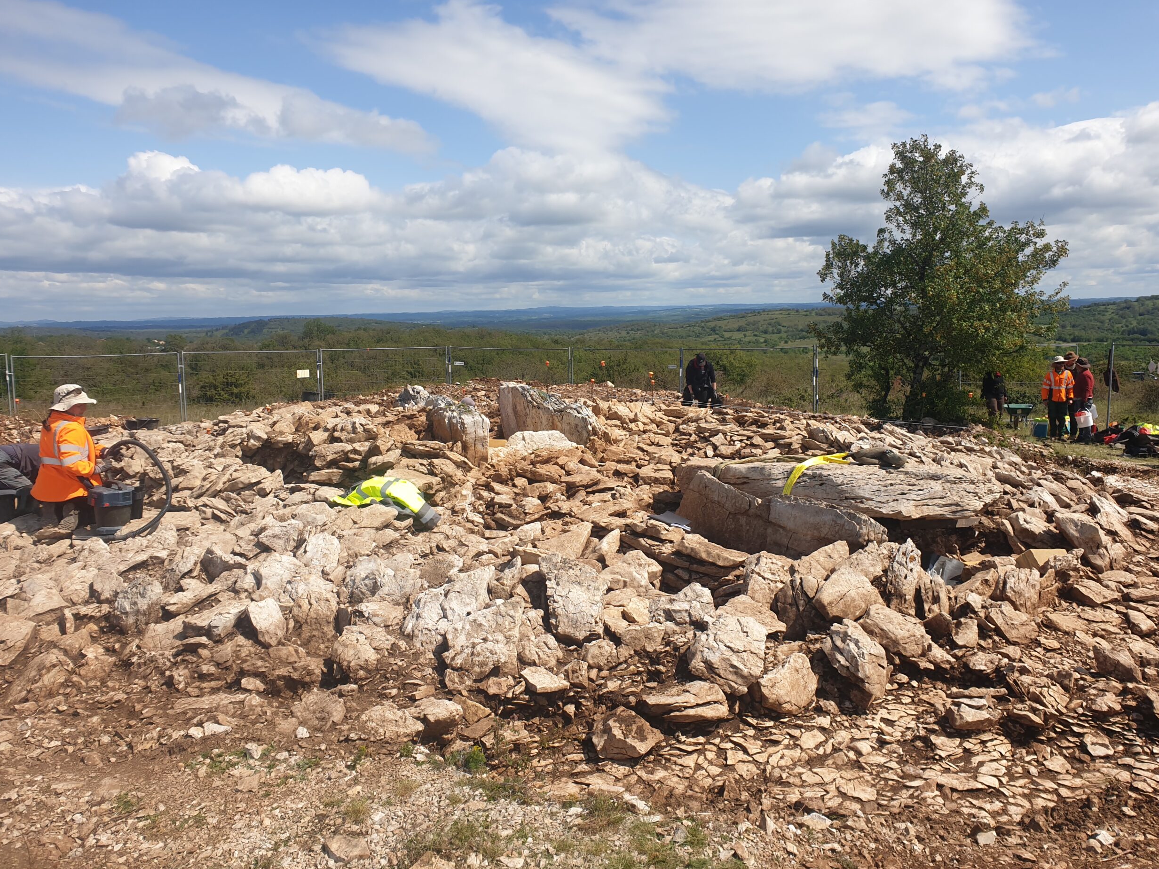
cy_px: 420
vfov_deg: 51.3
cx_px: 587
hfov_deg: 65.3
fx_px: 904
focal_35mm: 27
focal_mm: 4.3
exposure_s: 1/1996
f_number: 2.4
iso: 50
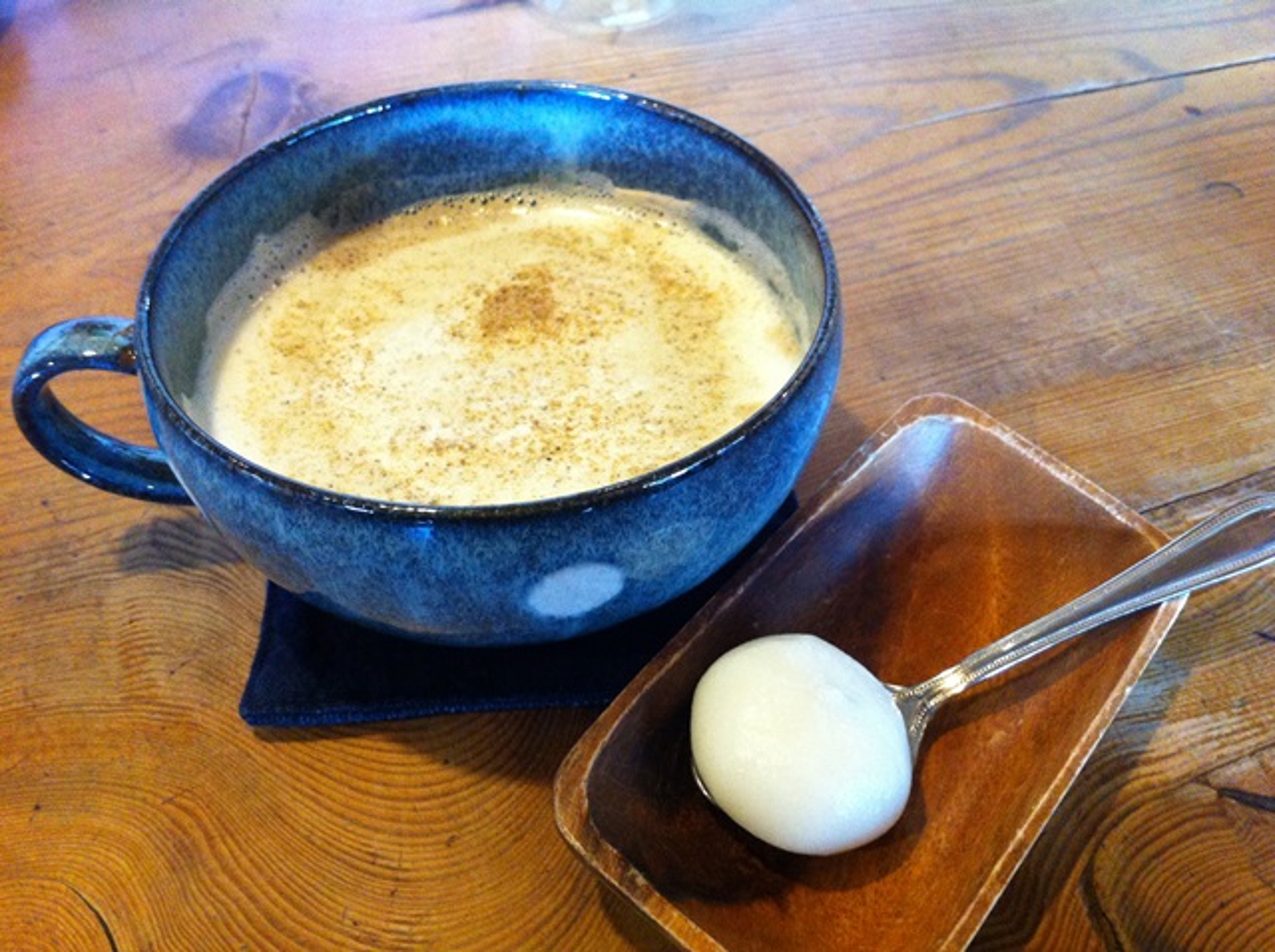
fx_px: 1287
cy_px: 476
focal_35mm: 35
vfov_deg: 40.6
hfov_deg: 52.7
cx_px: 638
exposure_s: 1/17
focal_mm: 3.85
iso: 400
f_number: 2.8
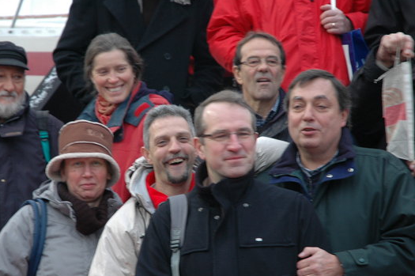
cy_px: 161
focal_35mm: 140
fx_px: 1612
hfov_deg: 14.7
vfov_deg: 9.8
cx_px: 186
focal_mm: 70
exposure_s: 1/40
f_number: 4.5
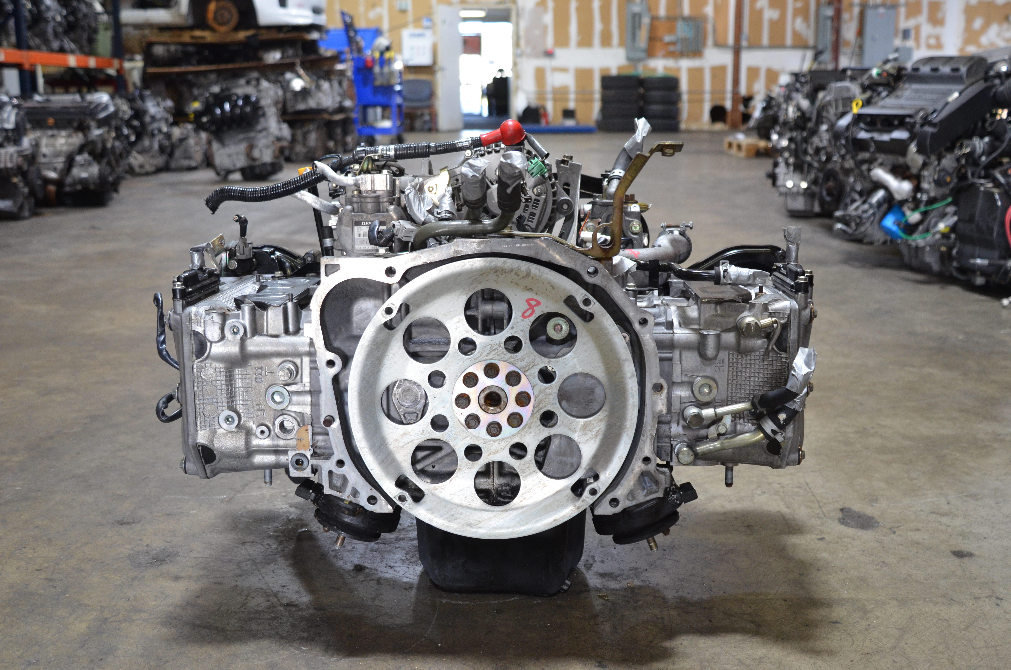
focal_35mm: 36
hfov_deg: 53.2
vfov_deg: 36.7
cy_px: 335
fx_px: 1009
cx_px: 506
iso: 800
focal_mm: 24
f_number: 3.5
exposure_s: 1/50
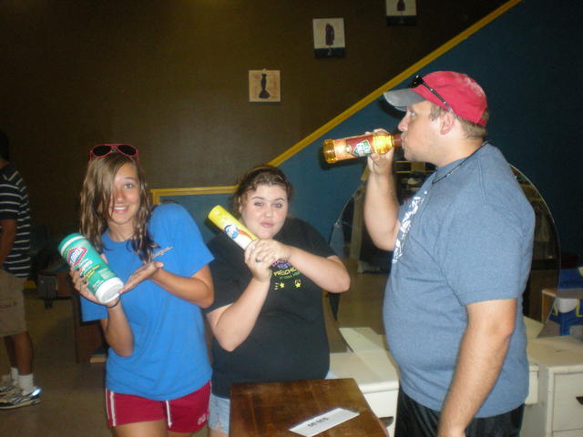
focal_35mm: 38
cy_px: 218
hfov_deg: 49.0
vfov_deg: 37.7
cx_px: 292
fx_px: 640
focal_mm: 6.3
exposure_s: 1/60
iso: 306
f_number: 3.1
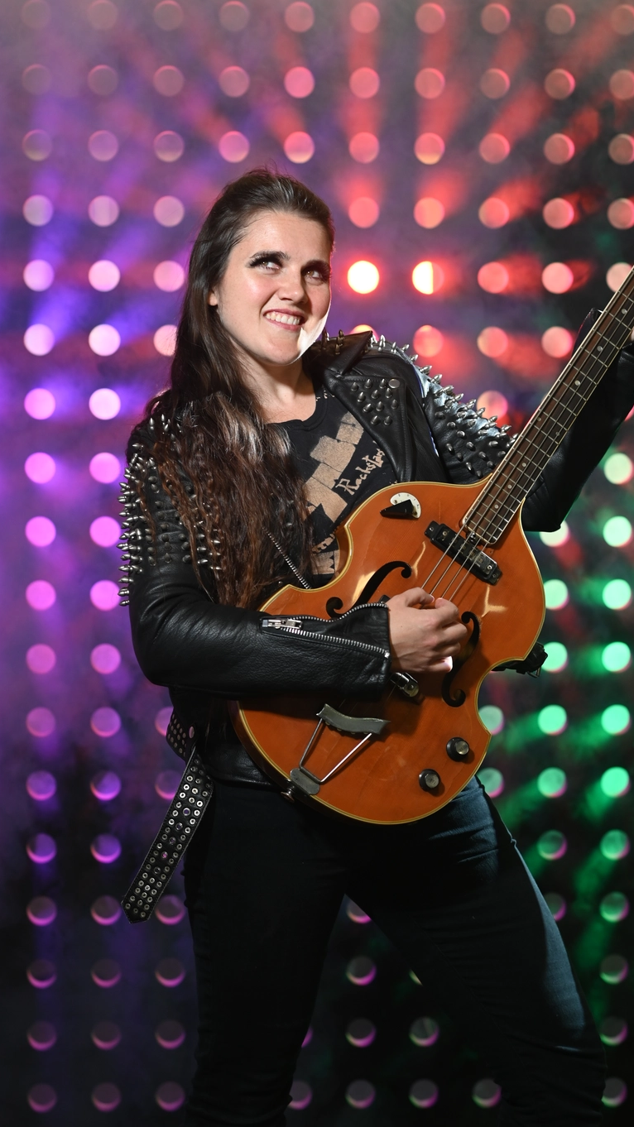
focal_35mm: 98
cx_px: 346
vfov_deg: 21.8
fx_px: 2929
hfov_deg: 12.4
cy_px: 567
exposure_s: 1/125
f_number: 3.5
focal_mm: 85
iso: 800
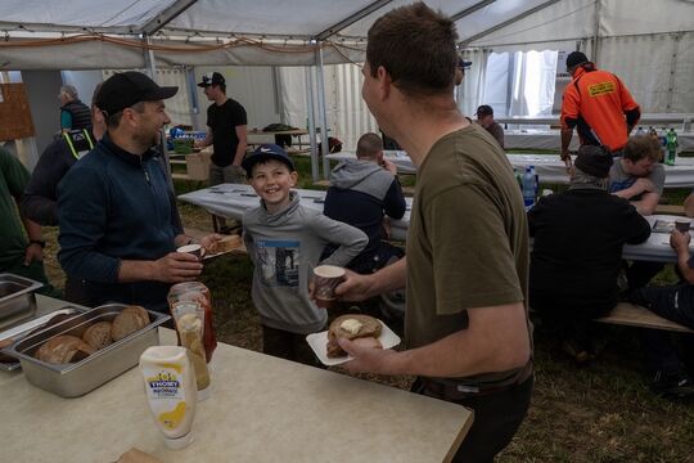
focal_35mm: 28
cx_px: 347
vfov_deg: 45.7
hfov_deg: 64.6
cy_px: 232
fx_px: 549
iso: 560
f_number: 16
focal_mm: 28.5
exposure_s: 1/100
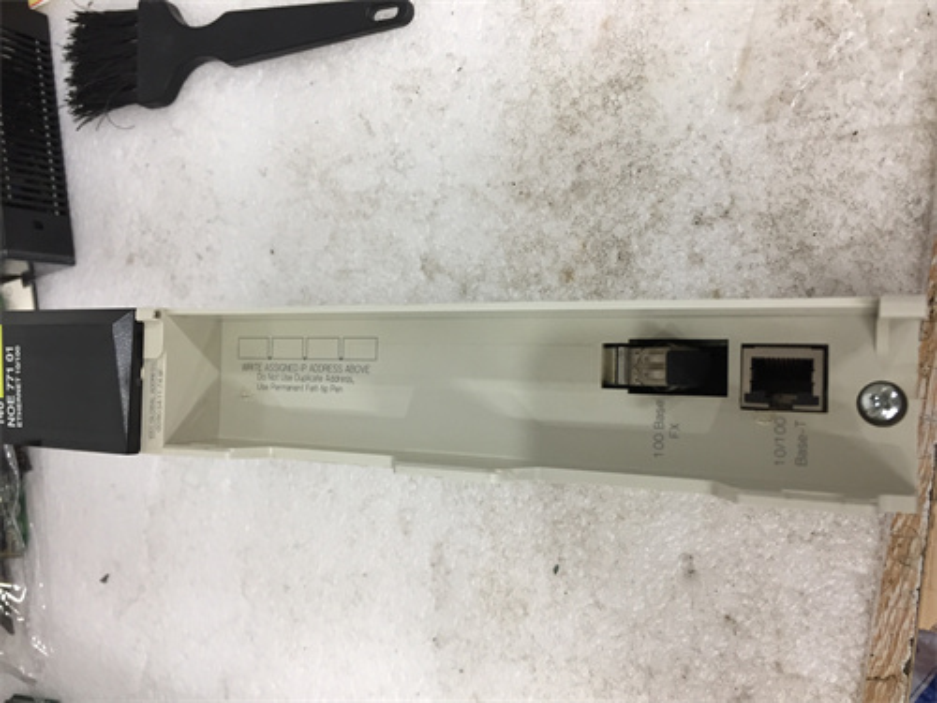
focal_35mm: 29
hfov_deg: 61.7
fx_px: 785
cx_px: 468
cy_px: 352
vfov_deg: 48.2
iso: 100
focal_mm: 4.15
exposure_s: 1/33
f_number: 2.2
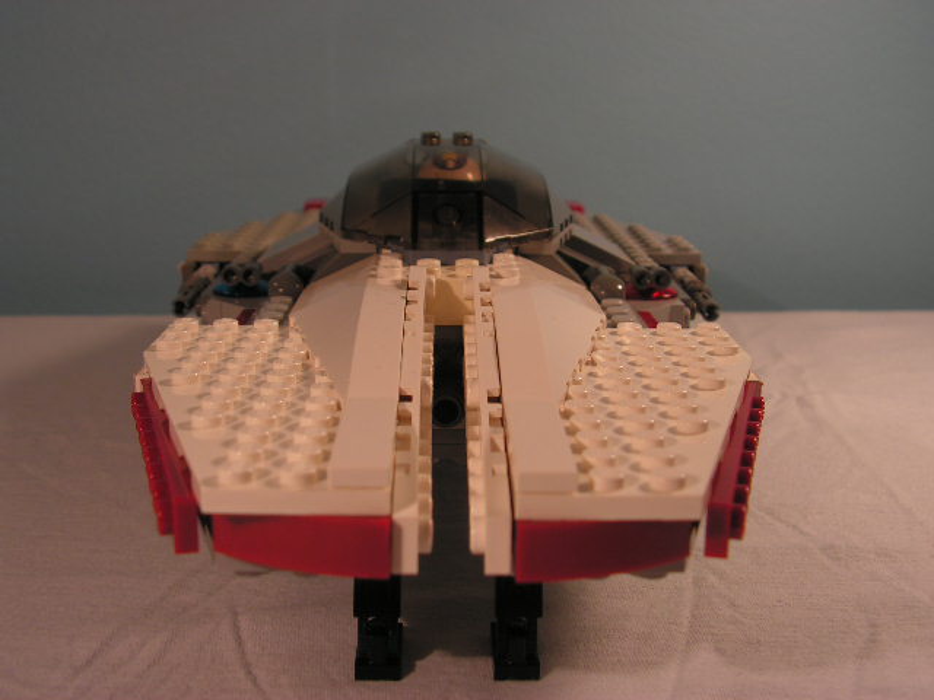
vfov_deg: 32.9
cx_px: 467
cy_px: 350
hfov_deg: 42.9
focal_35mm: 44
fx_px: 1187
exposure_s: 1/50
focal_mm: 7.4
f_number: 3.2
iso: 64
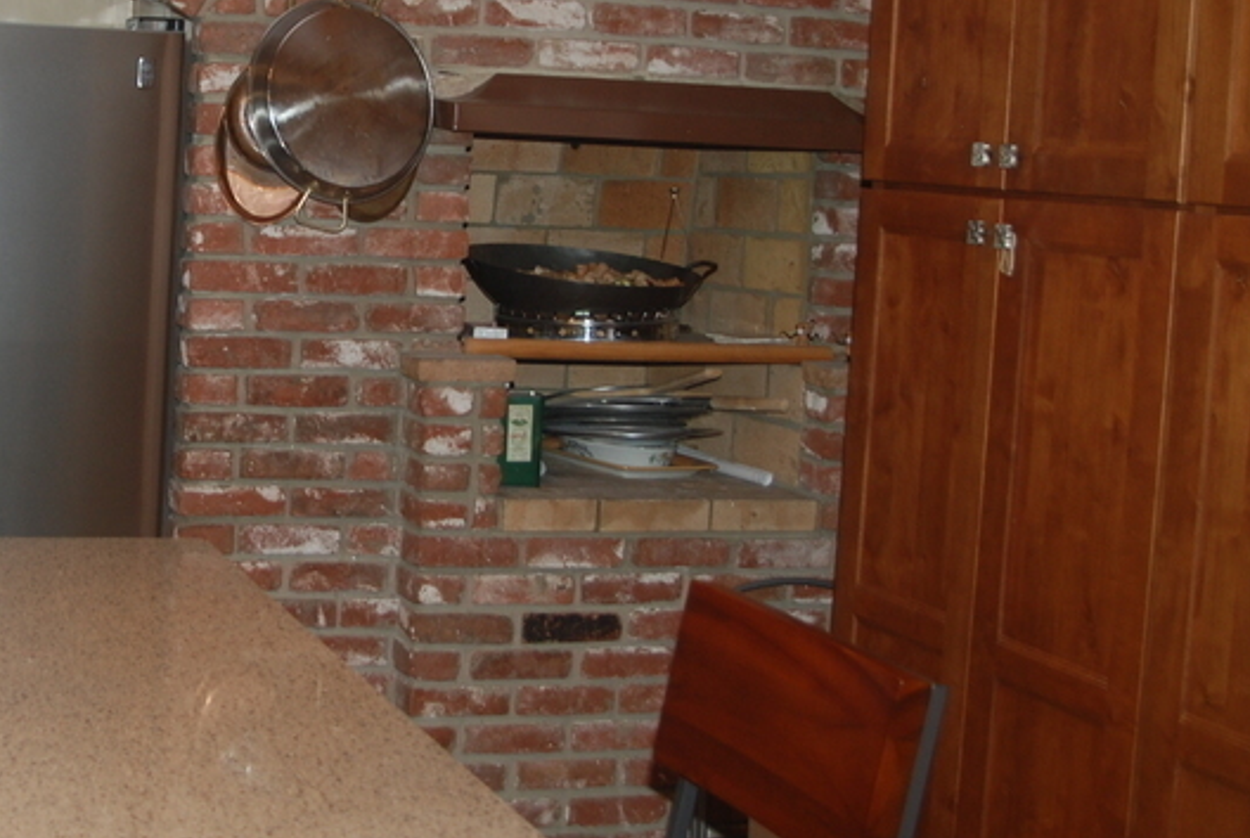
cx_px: 206
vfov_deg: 21.2
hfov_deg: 30.4
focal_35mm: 64
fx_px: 2226
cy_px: 257
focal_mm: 22
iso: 200
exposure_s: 1/60
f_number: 3.8
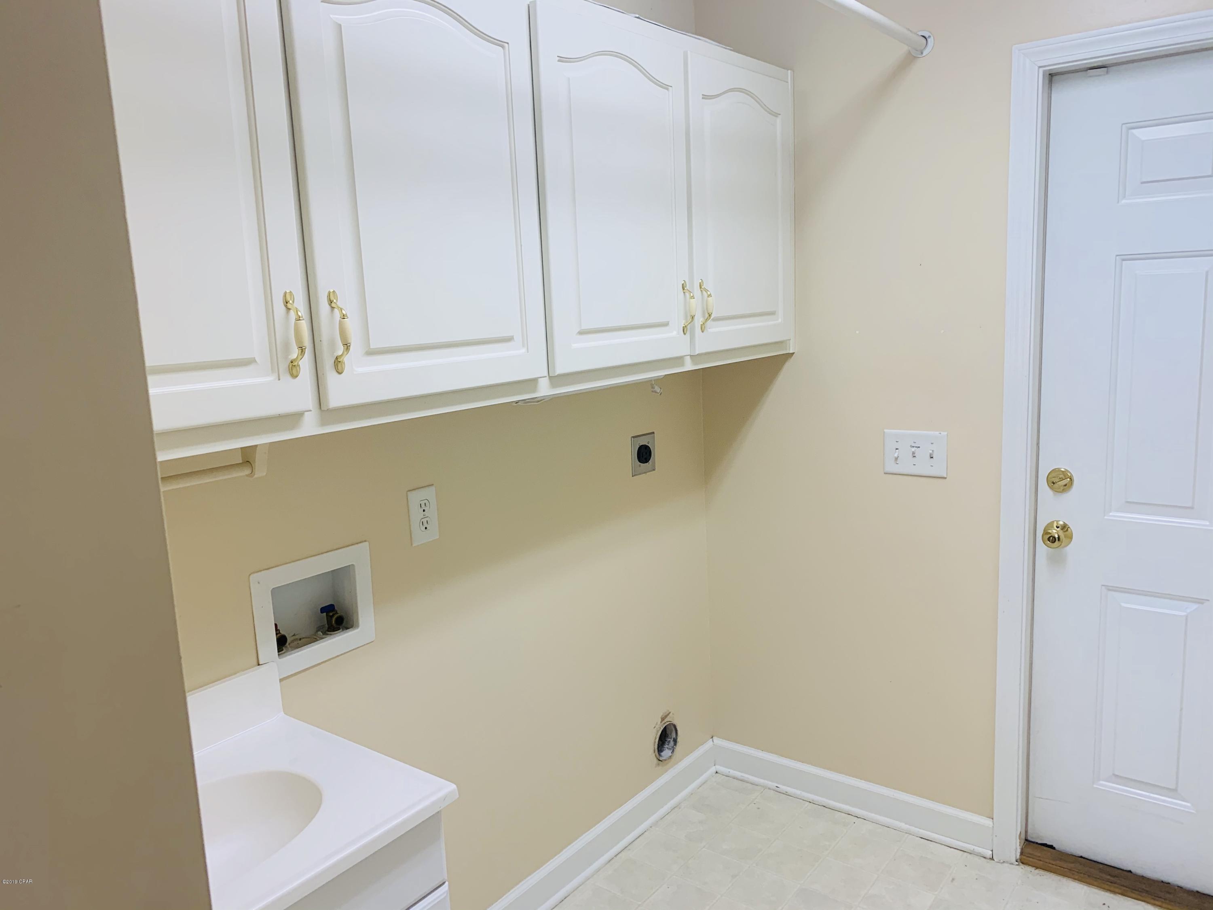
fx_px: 911
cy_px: 455
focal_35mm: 26
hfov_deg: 67.3
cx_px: 606
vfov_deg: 53.1
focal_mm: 4.25
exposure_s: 1/60
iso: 64
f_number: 1.8
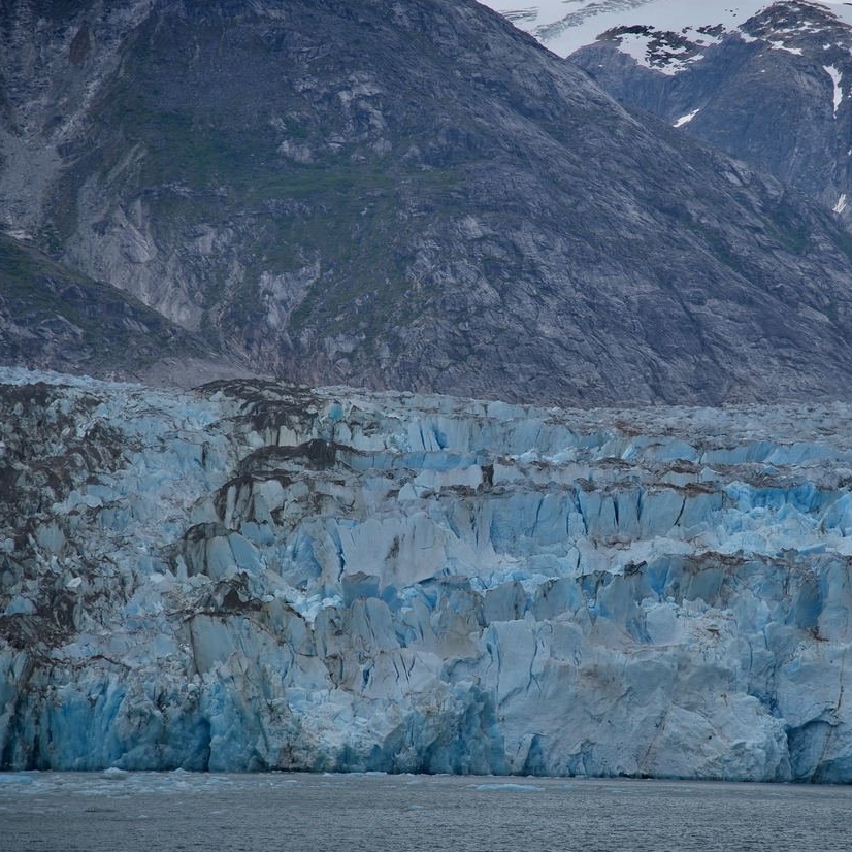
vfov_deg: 11.1
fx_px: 4400
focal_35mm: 158
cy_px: 431
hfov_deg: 11.0
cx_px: 565
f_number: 5.6
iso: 100
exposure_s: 1/250
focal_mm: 120
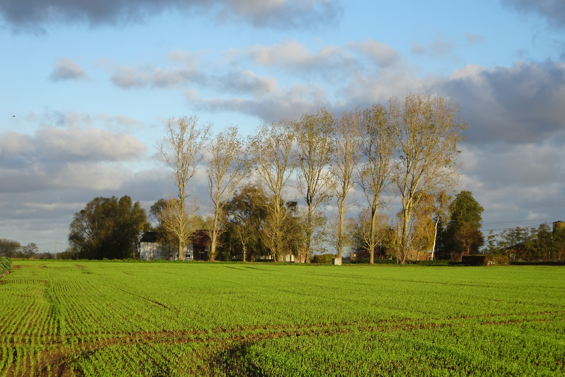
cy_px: 221
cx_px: 286
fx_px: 1287
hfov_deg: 24.8
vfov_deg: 16.6
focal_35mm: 82
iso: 80
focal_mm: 12.87
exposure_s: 1/250
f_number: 5
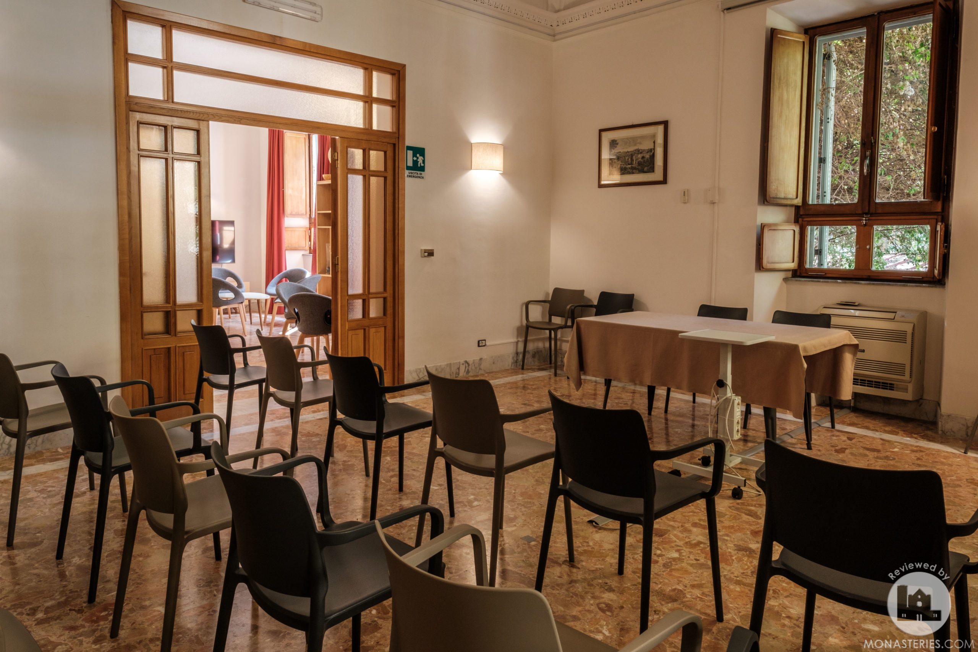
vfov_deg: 53.1
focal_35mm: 24
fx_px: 652
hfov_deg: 73.7
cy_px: 326
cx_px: 489
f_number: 13
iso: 320
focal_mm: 16
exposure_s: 1/2
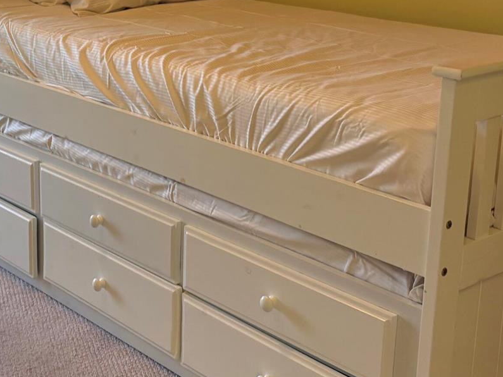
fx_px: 973
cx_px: 113
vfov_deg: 21.7
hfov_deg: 28.5
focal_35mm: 67
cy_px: 99
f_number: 1.6
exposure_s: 1/110
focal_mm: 5.96
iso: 125
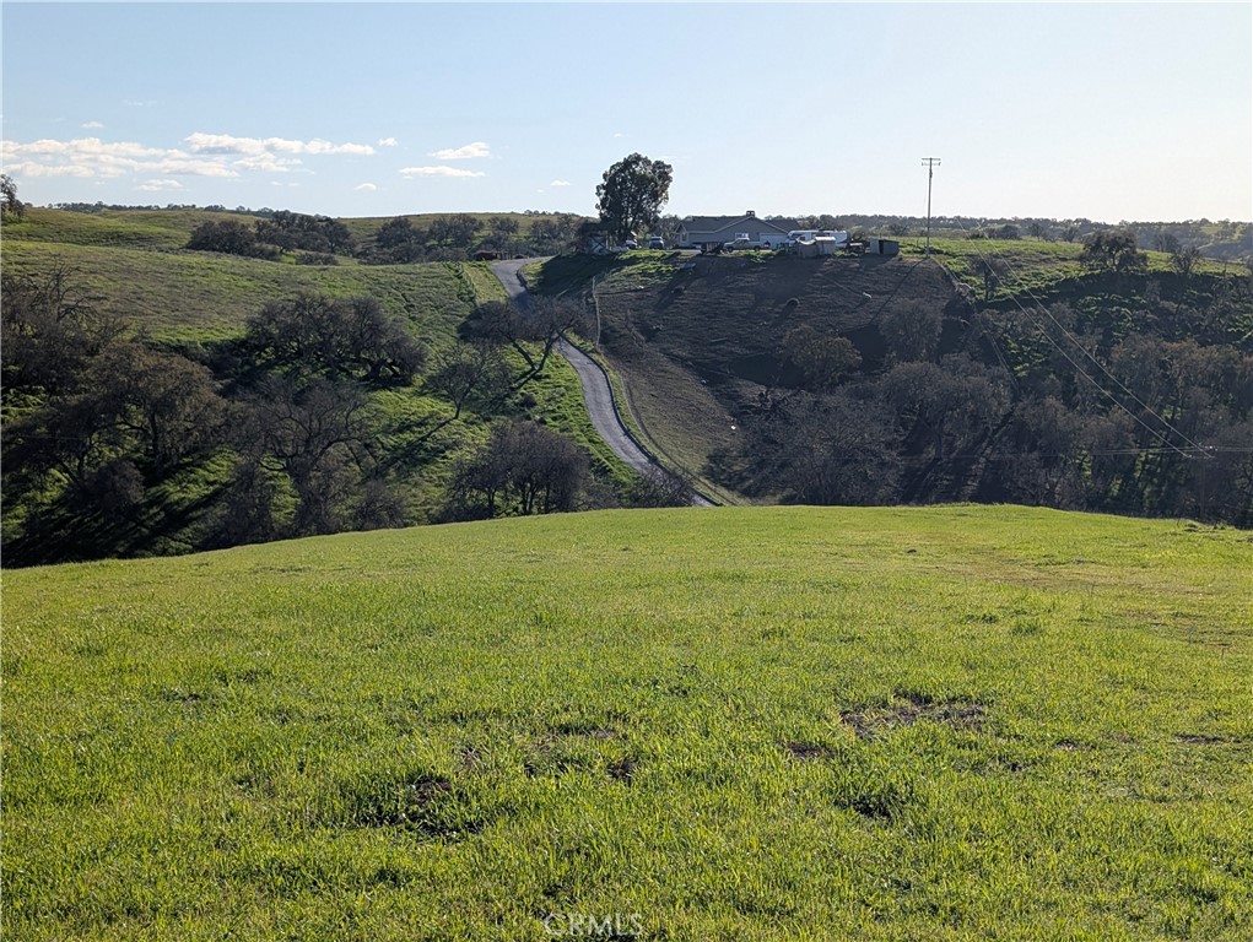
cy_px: 471
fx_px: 1776
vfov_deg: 29.7
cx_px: 626
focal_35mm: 49
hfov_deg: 38.9
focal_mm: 6.9
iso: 21
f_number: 1.68
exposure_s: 1/1613
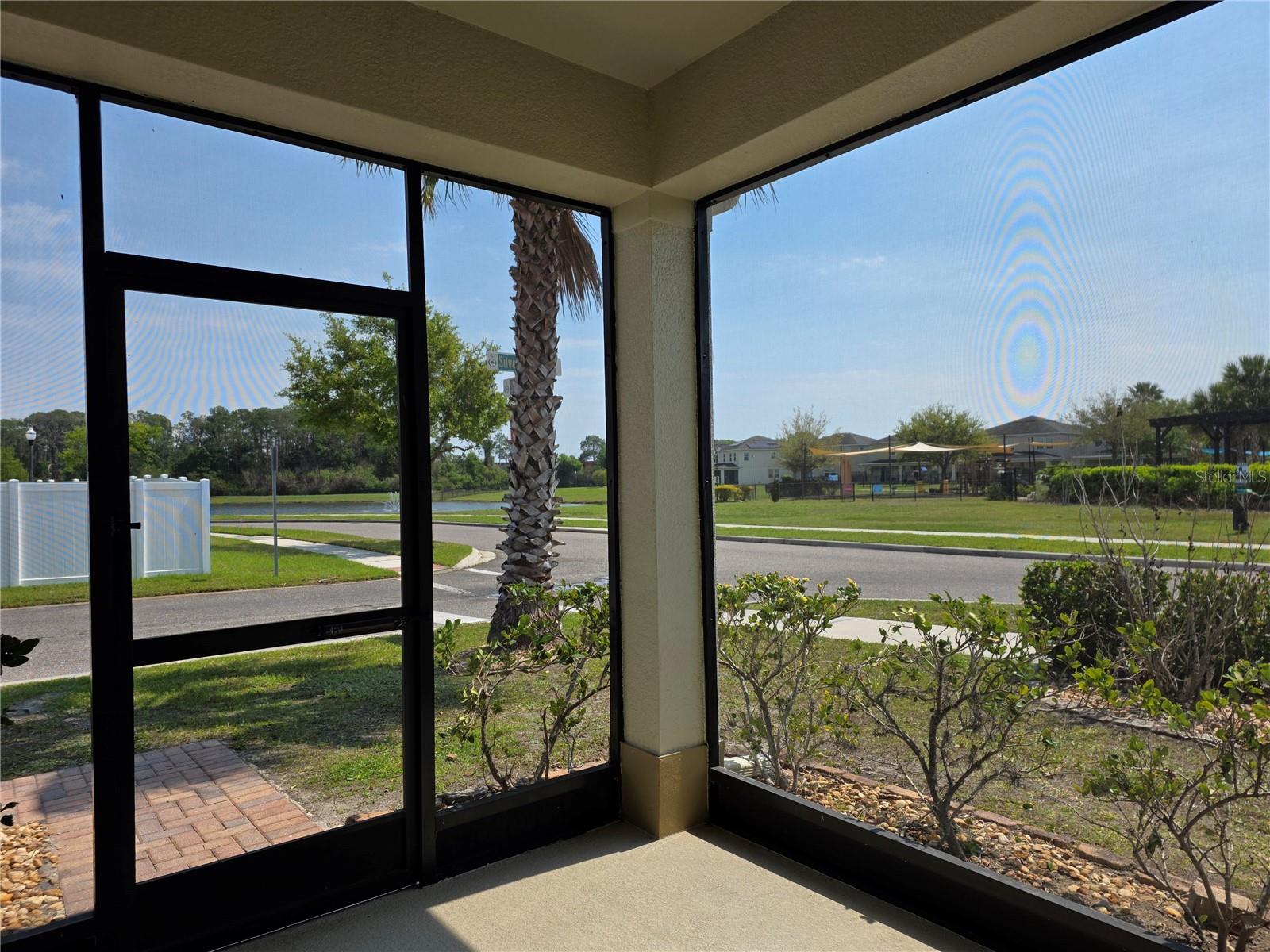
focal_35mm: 23
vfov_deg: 58.9
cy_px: 476
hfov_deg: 73.9
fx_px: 844
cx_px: 635
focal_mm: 6.3
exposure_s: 1/4889
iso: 80
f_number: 1.7
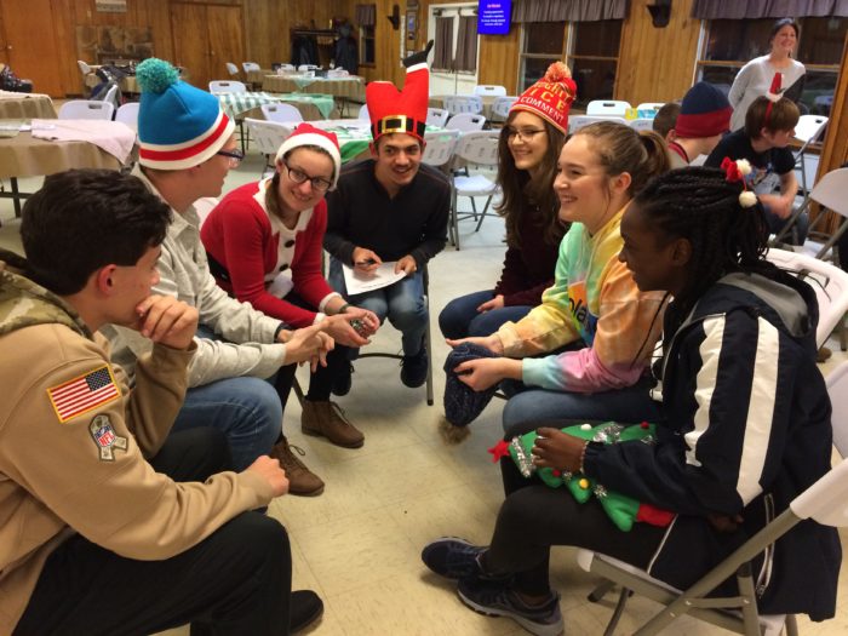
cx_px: 424
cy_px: 318
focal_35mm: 29
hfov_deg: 61.7
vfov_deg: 48.2
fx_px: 710
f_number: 2.2
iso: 200
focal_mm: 4.15
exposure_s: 1/30
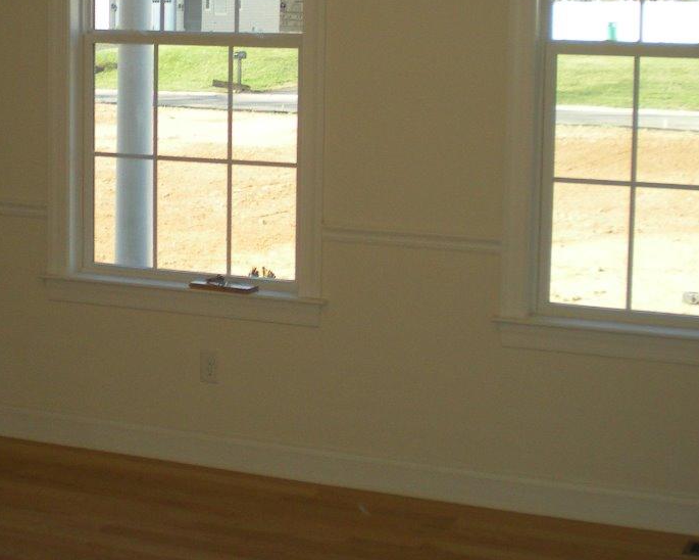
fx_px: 1614
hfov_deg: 24.3
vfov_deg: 19.5
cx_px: 208
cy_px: 115
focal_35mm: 78
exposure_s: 1/156
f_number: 3.1
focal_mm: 6.3
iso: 89
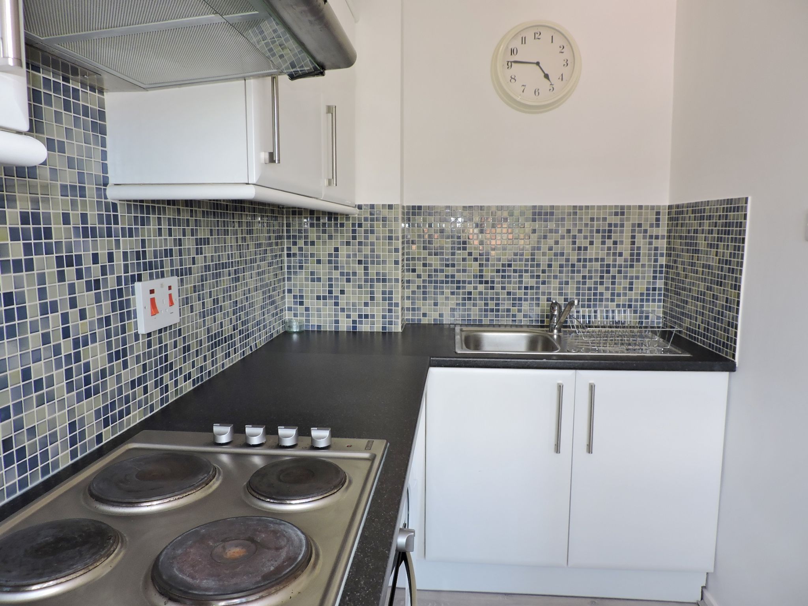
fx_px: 560
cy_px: 303
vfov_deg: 56.8
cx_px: 404
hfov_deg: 71.6
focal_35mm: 24
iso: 125
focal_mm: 4.3
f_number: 3
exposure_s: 1/40
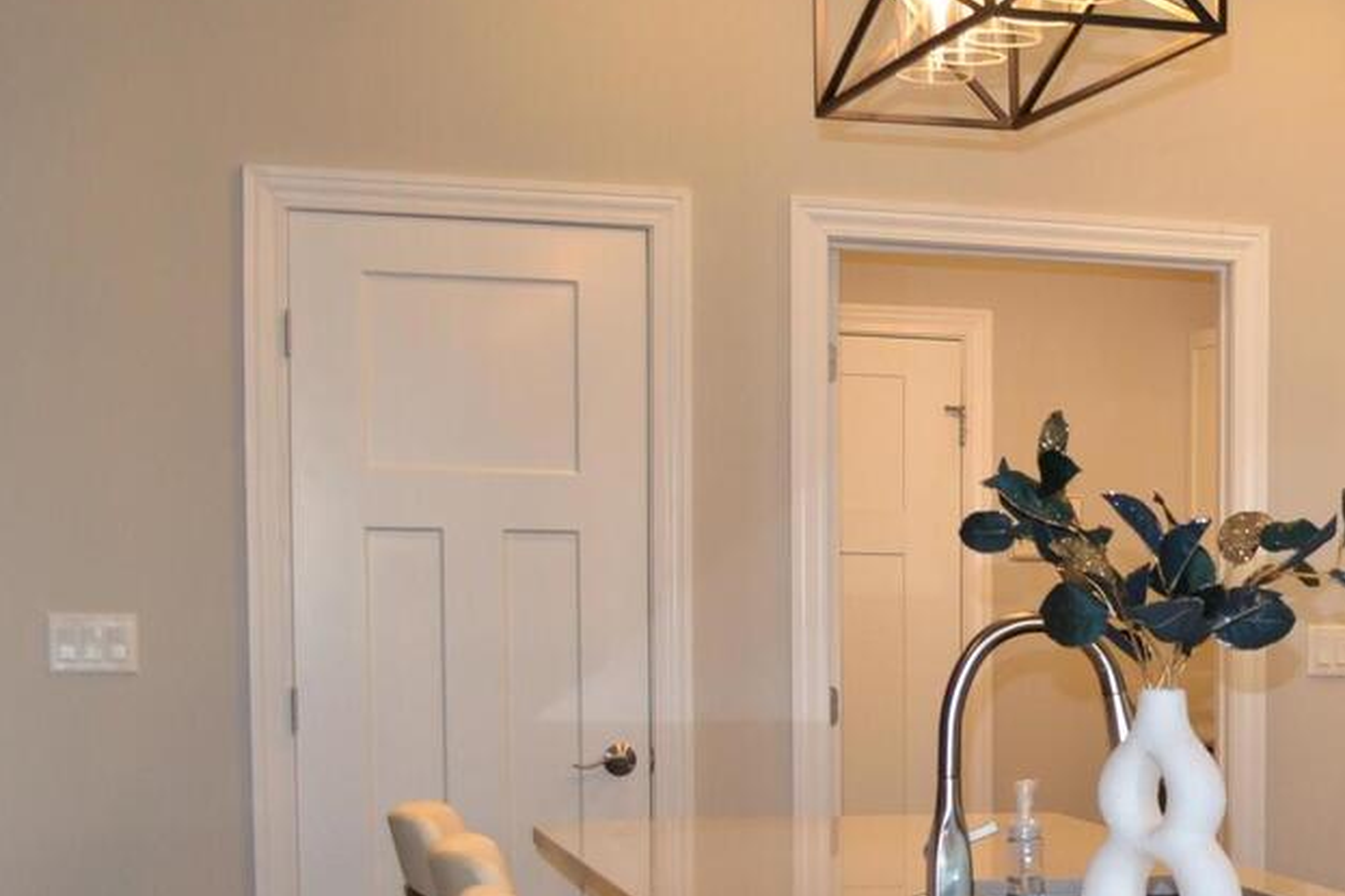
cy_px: 859
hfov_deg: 23.7
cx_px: 1626
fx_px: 2913
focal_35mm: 78
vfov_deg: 17.2
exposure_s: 1/60
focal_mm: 20
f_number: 5.6
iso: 500
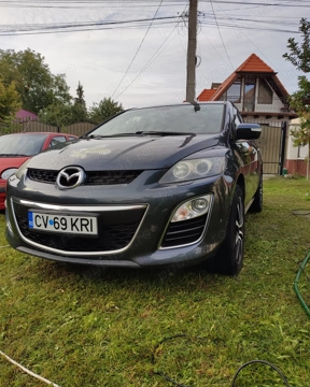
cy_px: 190
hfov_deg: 54.9
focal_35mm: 26
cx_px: 154
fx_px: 298
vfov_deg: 66.0
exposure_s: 1/325
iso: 50
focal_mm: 5.89
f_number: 1.89
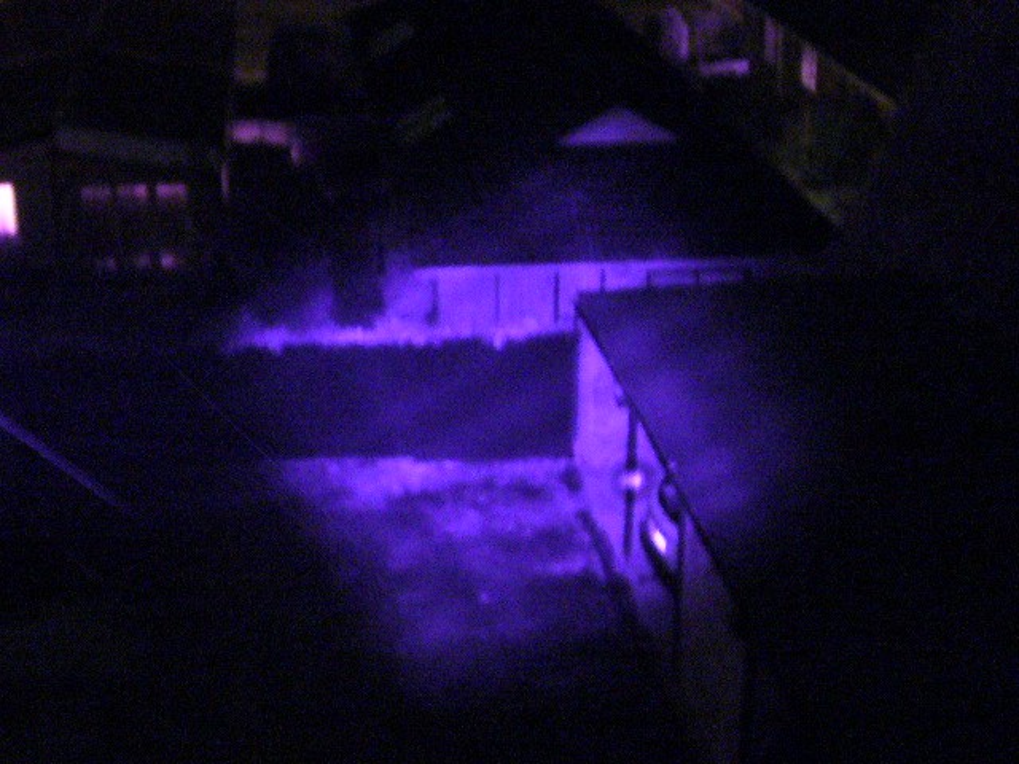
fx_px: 1678
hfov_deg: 33.8
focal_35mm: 57
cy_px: 382
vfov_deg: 25.7
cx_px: 510
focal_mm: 7
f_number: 2.9
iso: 400
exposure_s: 1
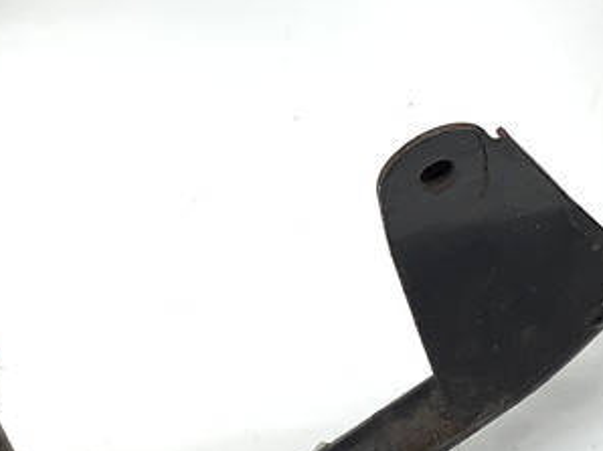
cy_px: 152
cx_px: 313
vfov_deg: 14.5
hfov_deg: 19.3
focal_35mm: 102
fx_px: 1775
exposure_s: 1/120
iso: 64
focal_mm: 3.3
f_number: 2.4
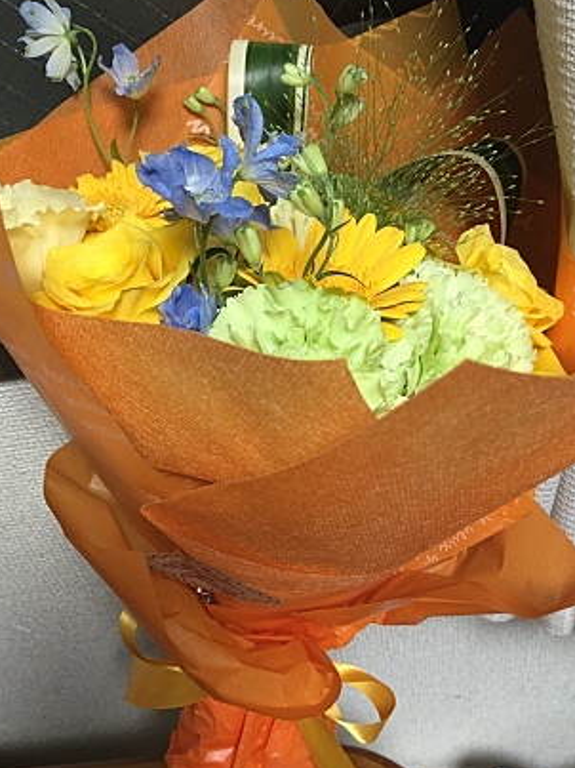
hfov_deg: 39.6
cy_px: 417
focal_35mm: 36
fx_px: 798
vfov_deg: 51.3
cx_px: 296
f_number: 2.2
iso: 160
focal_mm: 4.15
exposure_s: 1/33
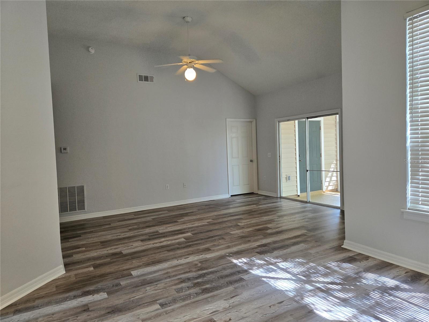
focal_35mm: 23
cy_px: 161
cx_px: 214
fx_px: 285
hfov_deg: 73.9
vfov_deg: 58.9
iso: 200
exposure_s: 1/120
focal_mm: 5.4
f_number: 1.8
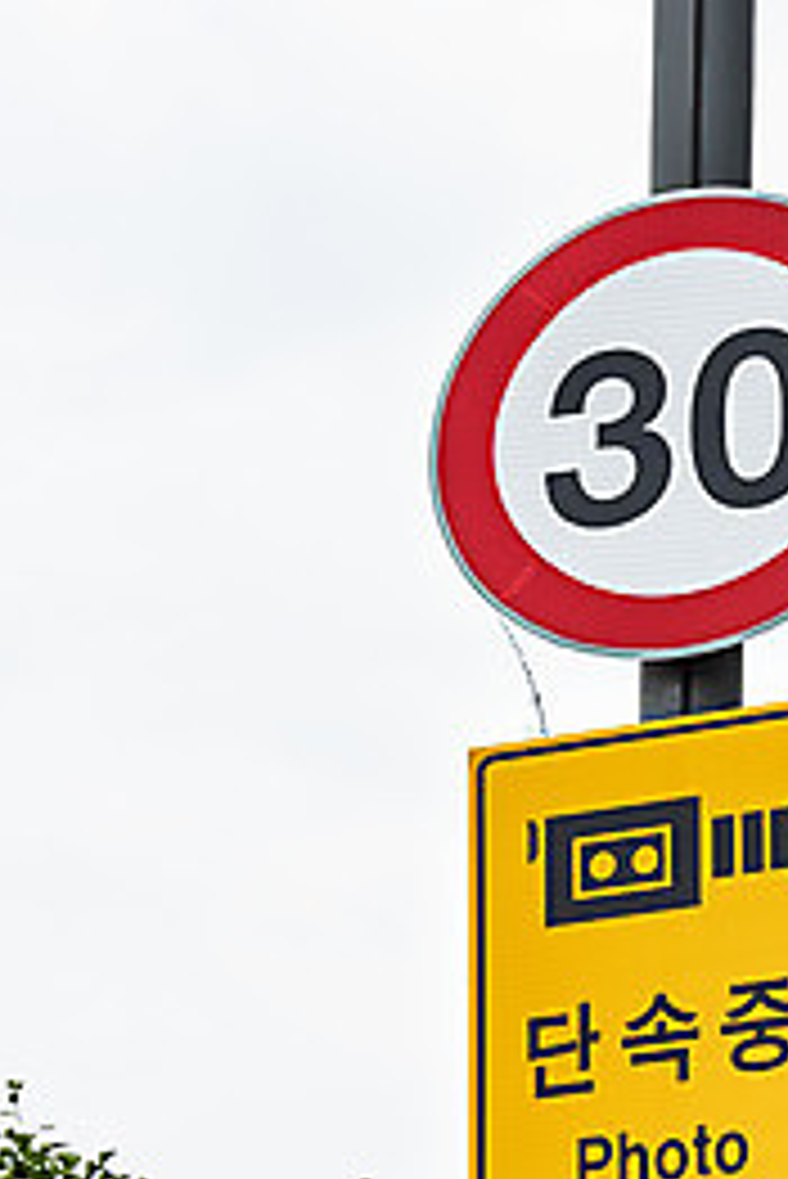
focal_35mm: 214
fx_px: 7017
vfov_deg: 9.6
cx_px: 403
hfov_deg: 6.4
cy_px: 612
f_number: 5
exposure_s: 1/500
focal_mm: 140
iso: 200
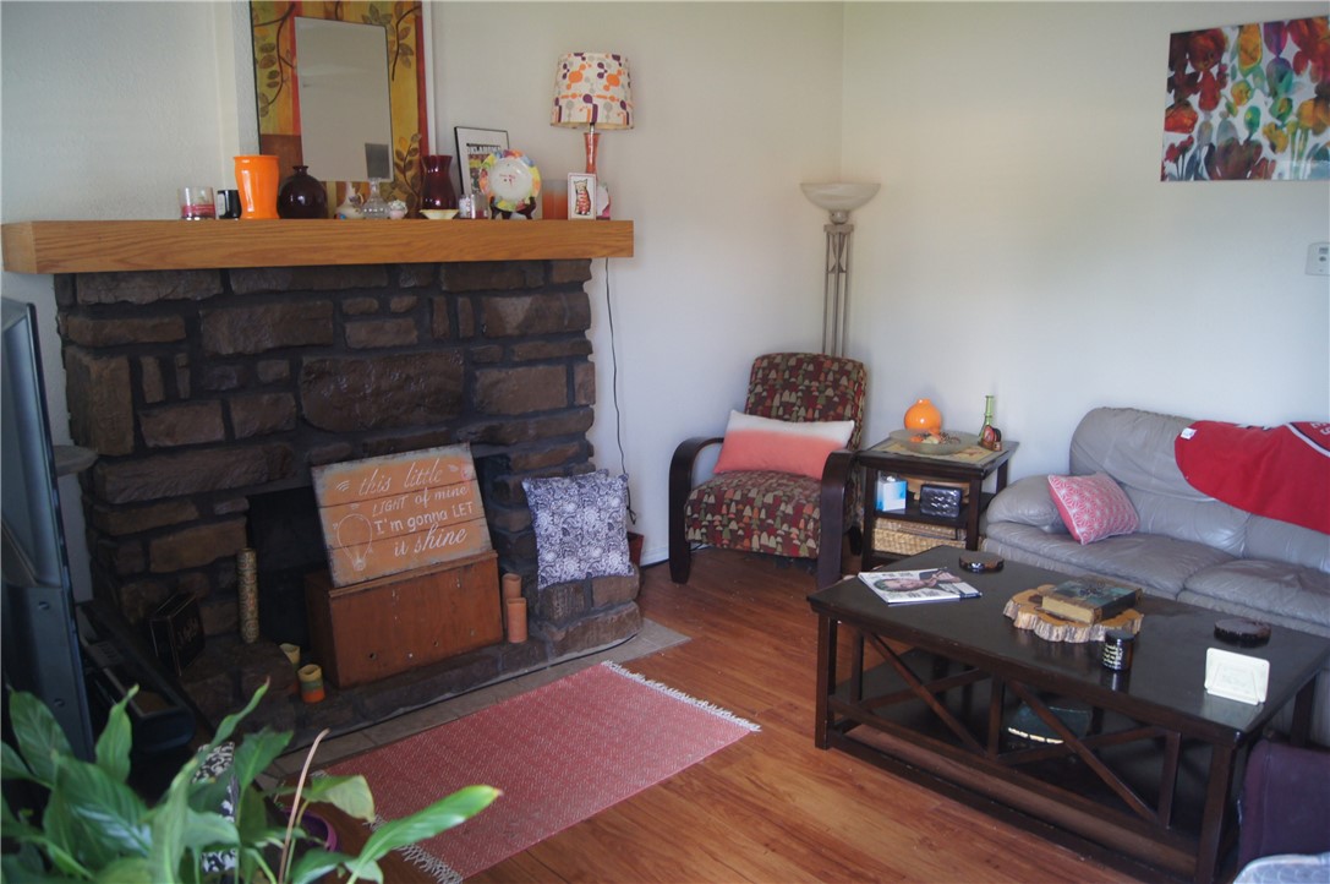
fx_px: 996
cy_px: 442
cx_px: 665
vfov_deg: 47.8
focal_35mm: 27
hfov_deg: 67.4
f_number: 3.5
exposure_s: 1/30
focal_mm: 18
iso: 500
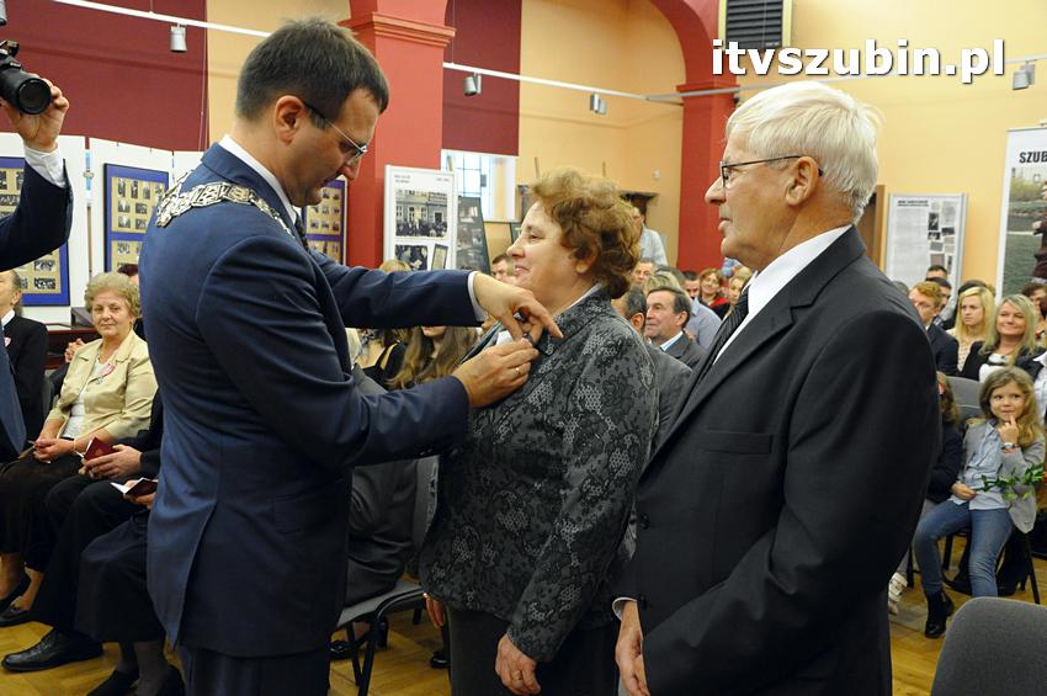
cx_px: 524
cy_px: 348
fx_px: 1046
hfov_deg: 53.2
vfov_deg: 36.8
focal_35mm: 36
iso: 2500
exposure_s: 1/80
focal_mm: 24
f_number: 5.6
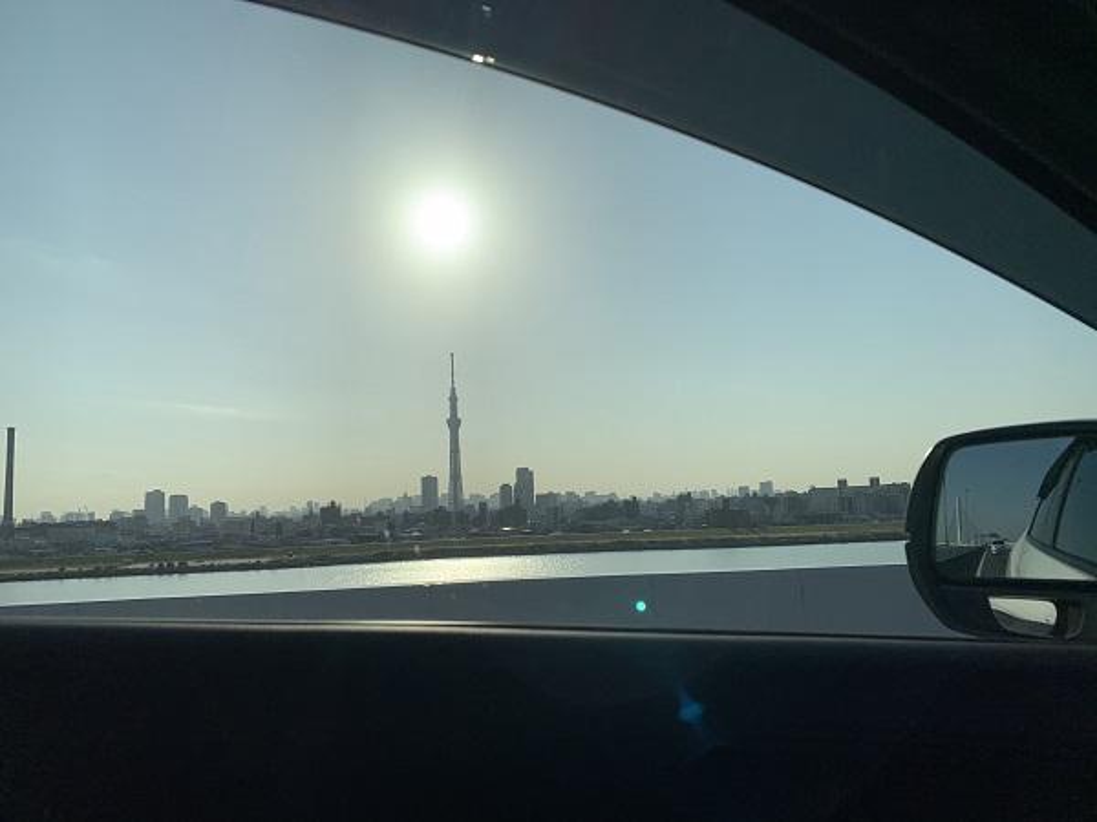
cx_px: 548
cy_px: 411
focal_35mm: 26
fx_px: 824
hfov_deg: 67.3
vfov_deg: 53.1
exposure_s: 1/11765
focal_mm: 4.2
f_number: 1.8
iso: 25
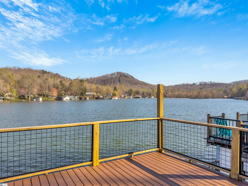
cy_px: 93
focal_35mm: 24
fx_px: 172
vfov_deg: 56.8
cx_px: 124
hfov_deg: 71.6
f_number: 1.8
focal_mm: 6.76
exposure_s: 1/5000
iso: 64
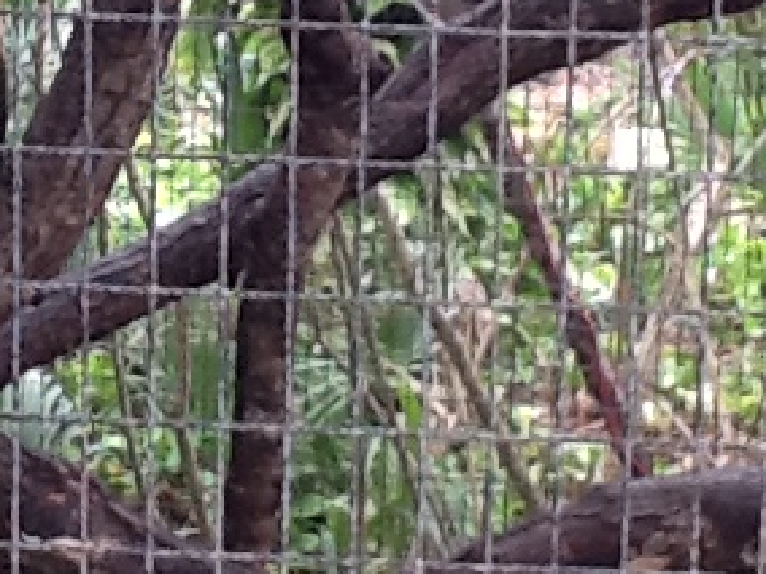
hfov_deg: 17.9
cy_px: 159
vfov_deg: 13.7
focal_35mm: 108
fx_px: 2390
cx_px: 78
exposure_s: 1/40
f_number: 2.4
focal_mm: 2.03
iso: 80
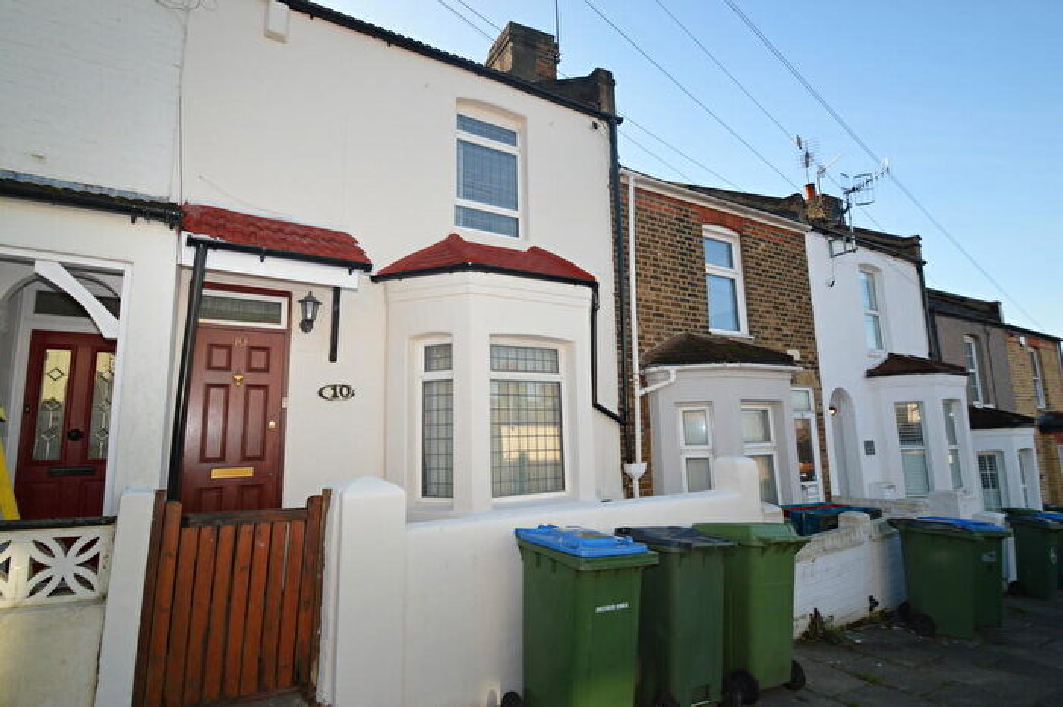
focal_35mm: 17
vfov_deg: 69.6
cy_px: 354
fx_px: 509
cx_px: 532
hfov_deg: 92.5
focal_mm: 11.5
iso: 100
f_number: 6.3
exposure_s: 1/160
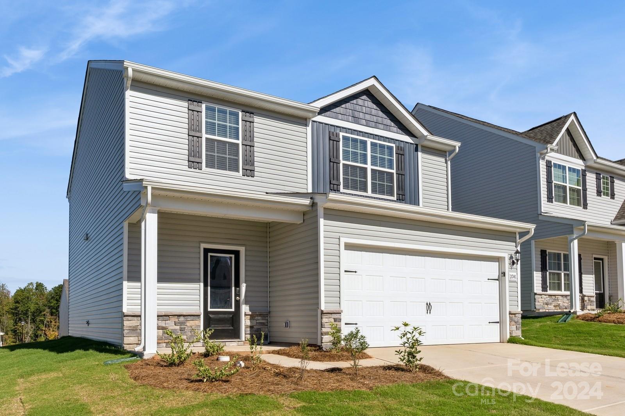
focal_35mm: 25
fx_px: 434
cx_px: 312
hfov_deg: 71.5
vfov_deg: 51.3
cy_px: 208
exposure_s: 1/500
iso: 100
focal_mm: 17
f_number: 8
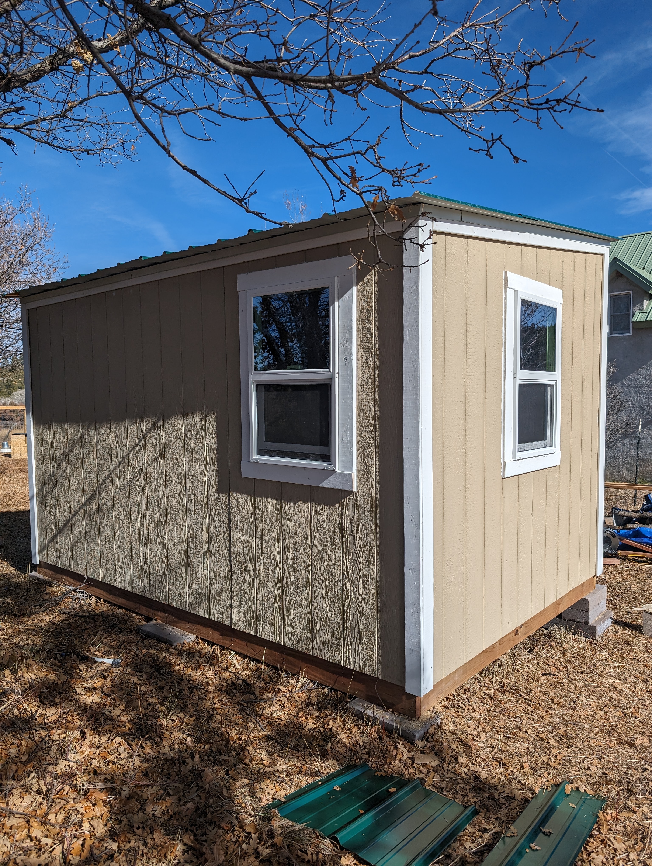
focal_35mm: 24
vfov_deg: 71.5
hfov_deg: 56.9
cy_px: 433
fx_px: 601
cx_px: 326
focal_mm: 6.9
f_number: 1.68
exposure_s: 1/2370
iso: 20
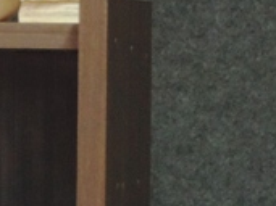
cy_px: -74
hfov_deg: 3.9
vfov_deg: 2.9
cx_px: -157
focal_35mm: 506
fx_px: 4032
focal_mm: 24
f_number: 4.3
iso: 800
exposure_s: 1/13
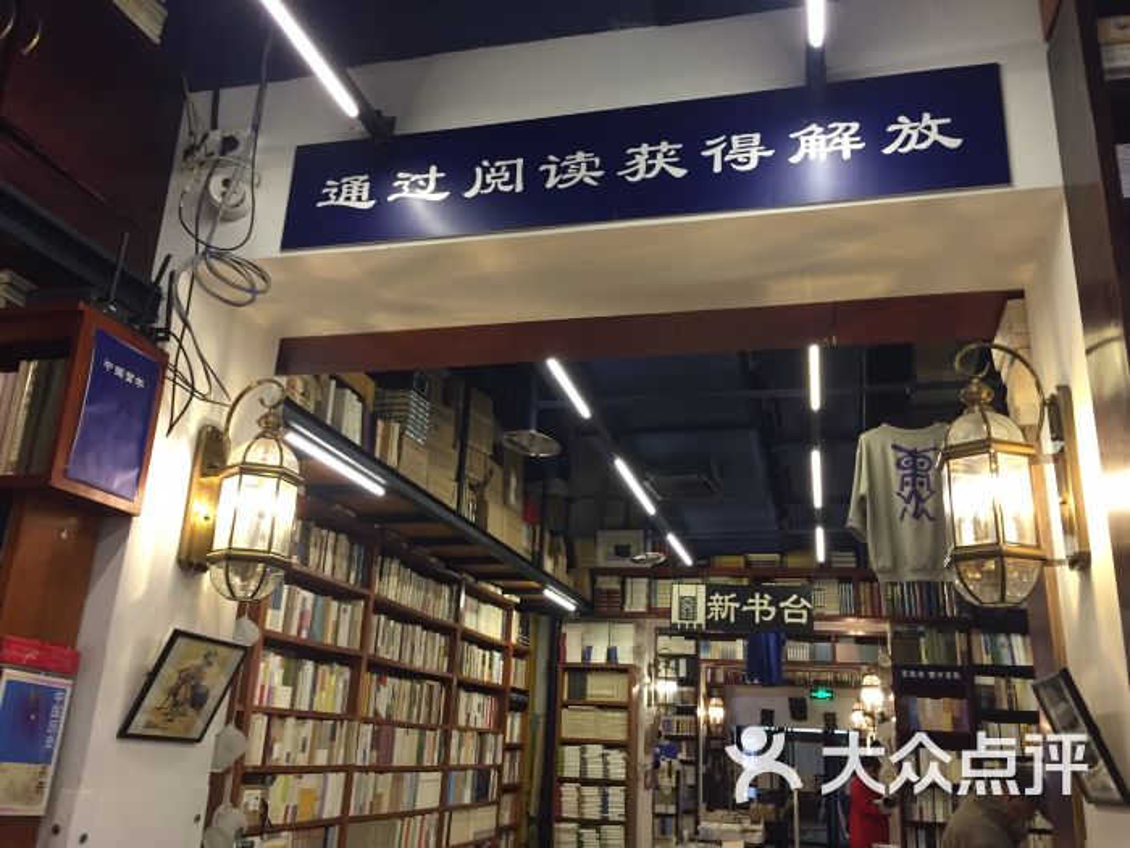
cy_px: 424
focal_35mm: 29
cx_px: 565
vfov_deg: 48.2
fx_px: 947
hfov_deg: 61.7
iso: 160
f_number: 2.2
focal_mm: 4.15
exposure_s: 1/33
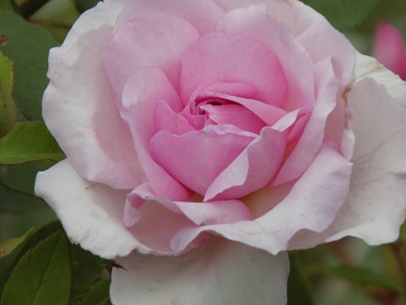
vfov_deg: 2.4
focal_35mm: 630
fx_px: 7389
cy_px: 152
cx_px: 203
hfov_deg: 3.1
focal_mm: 112
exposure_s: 1/125
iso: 400
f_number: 5.9
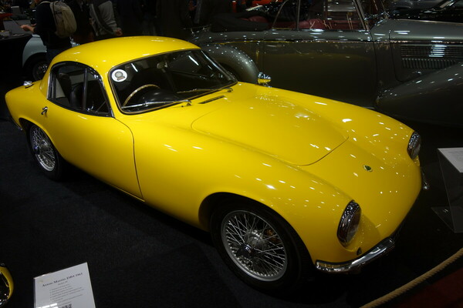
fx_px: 360
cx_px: 232
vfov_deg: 46.4
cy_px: 154
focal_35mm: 28
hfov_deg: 65.5
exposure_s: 1/100
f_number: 2.5
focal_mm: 10.4
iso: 125
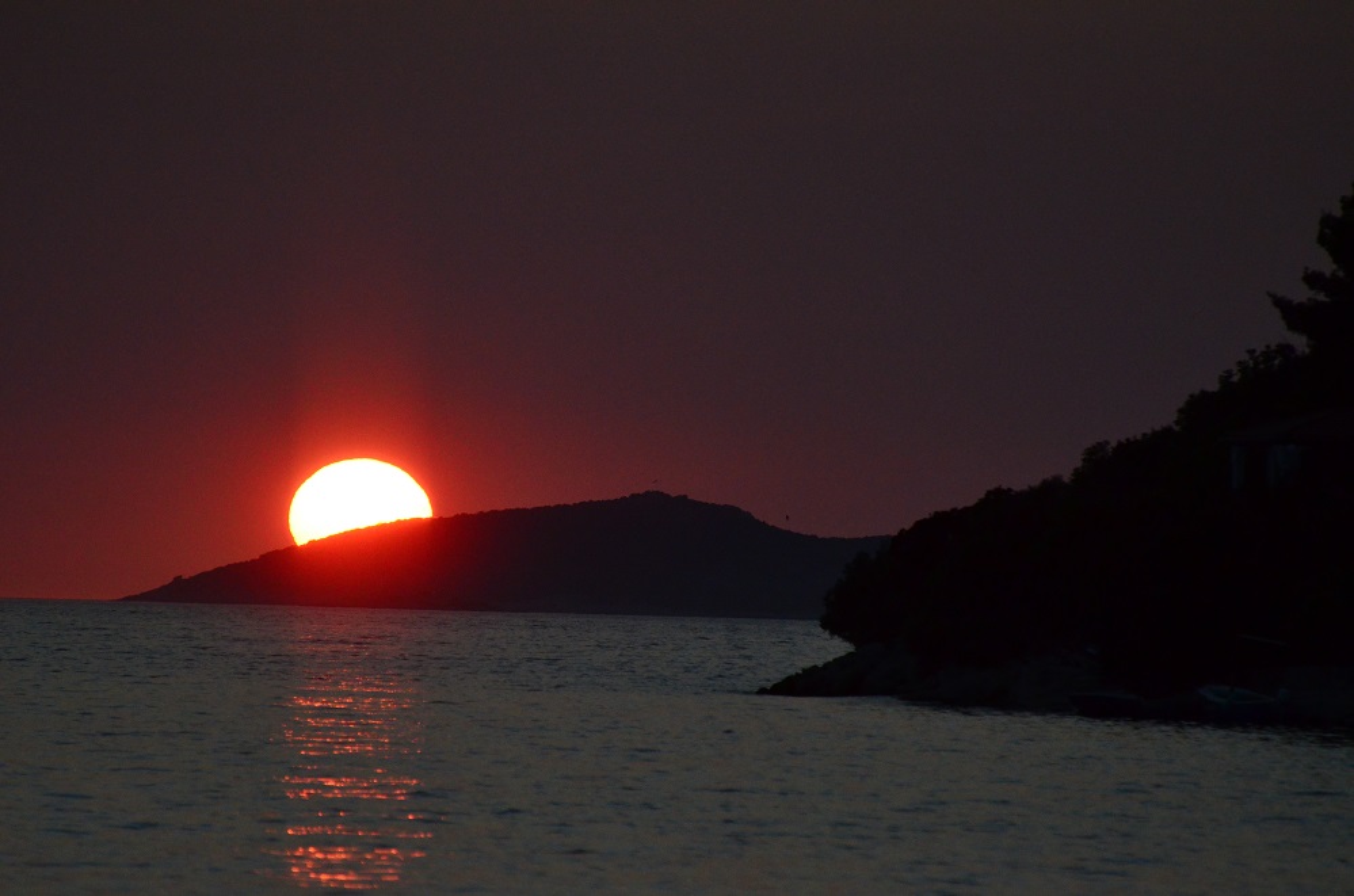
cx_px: 677
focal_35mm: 405
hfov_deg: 5.1
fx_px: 15196
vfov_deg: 3.4
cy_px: 448
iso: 2200
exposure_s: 1/8000
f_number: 5.6
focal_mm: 270
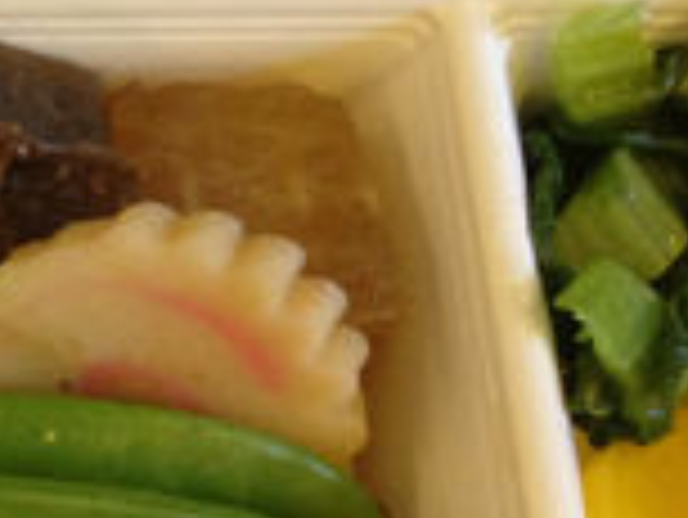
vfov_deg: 10.5
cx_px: -463
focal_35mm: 140
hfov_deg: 13.0
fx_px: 2785
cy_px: -7
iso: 160
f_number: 2.4
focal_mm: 4.13
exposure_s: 1/20
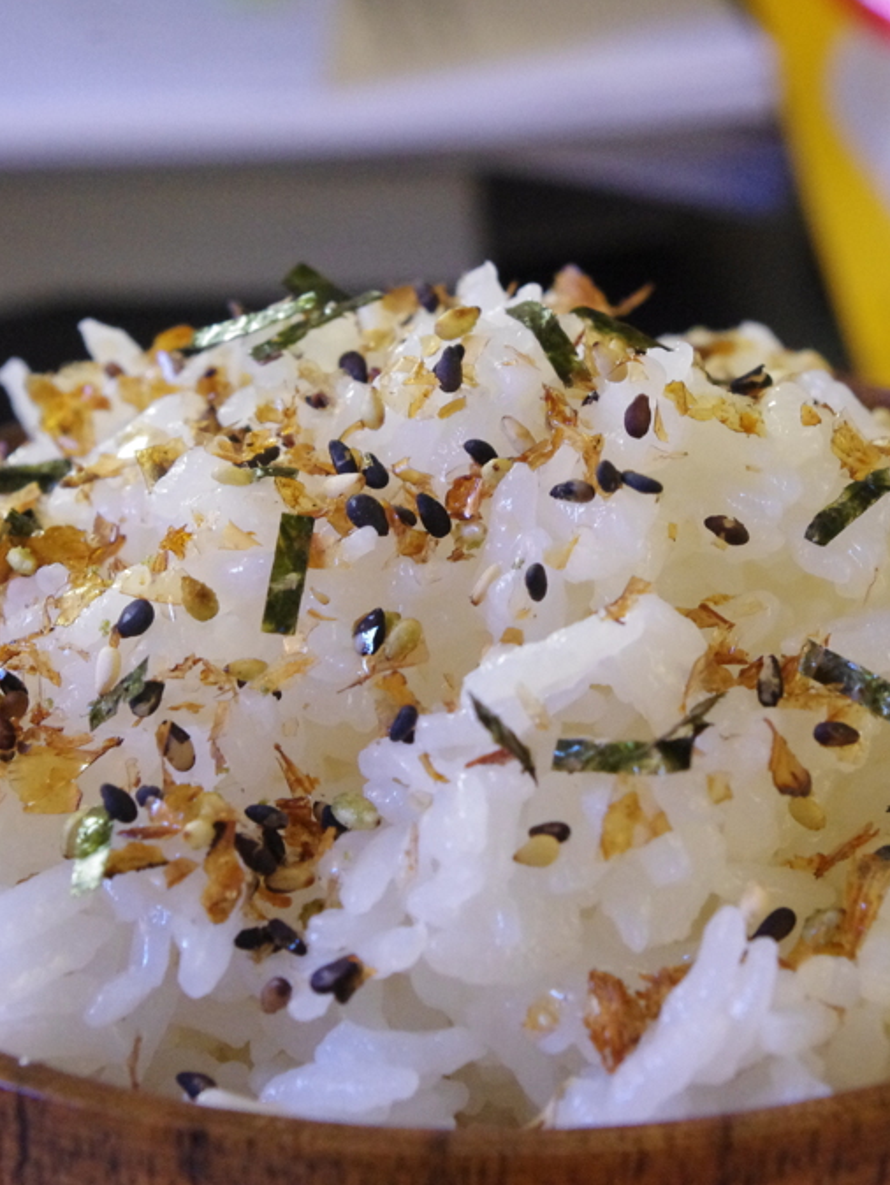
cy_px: 591
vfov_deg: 18.7
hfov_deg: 14.1
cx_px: 549
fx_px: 3597
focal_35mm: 105
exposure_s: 1/10
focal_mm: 47.5
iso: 3200
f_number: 10
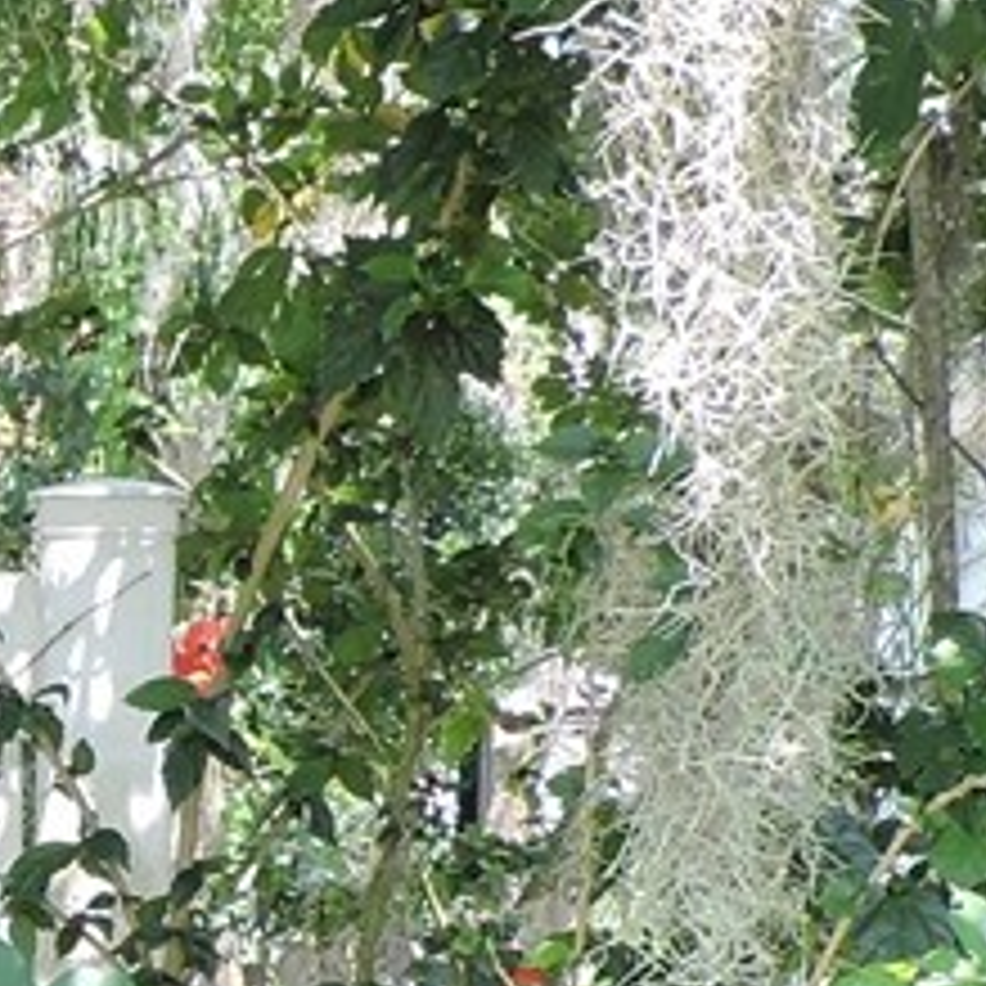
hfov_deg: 10.8
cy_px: 1238
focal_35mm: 155
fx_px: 4995
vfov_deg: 11.0
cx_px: -522
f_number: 3
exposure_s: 1/100
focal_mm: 4.3
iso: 100
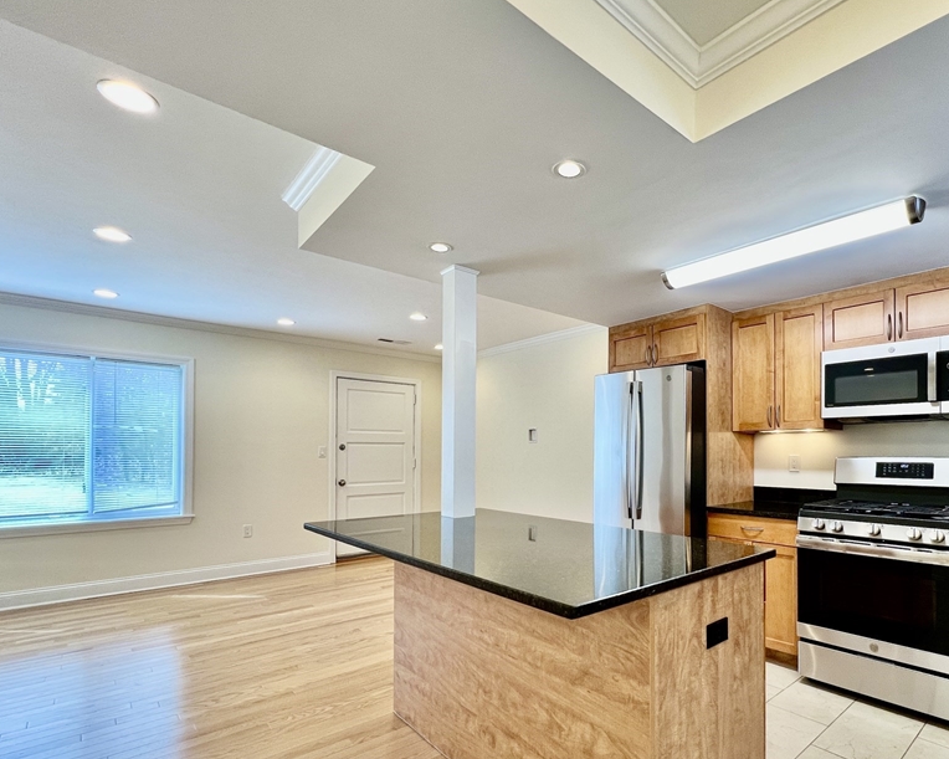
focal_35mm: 17
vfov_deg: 76.2
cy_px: 451
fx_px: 477
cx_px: 590
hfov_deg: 88.0
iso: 100
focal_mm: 1.57
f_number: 1.8
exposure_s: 1/120
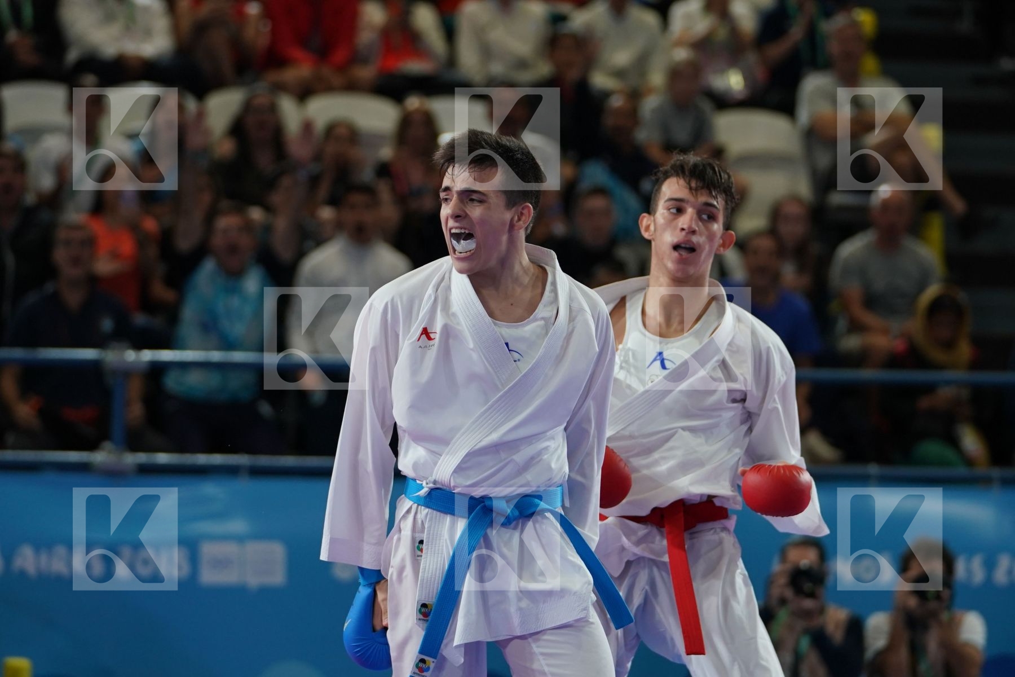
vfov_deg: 7.0
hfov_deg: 10.5
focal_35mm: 195
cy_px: 338
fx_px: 5497
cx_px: 508
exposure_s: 1/1000
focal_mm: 130
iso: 1000
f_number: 2.8
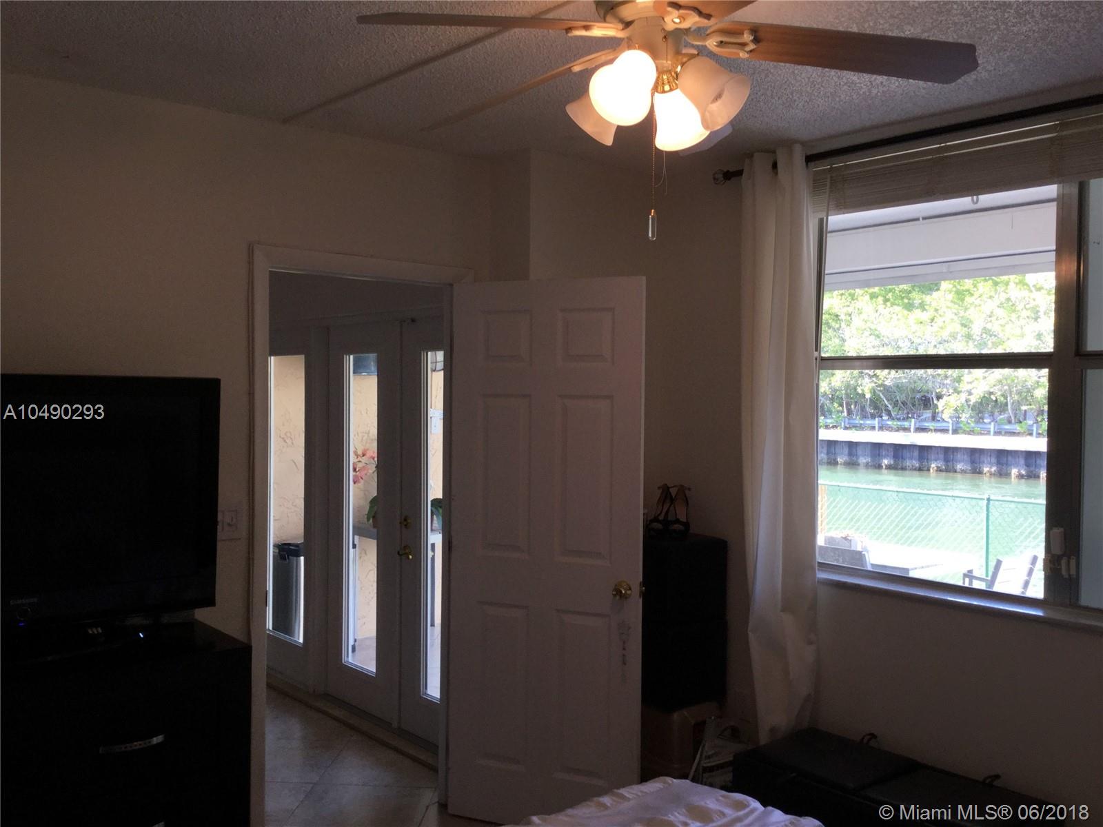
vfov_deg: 45.4
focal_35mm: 31
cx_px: 552
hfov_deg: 58.4
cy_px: 414
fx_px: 988
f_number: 2.4
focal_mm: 3.3
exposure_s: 1/60
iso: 32
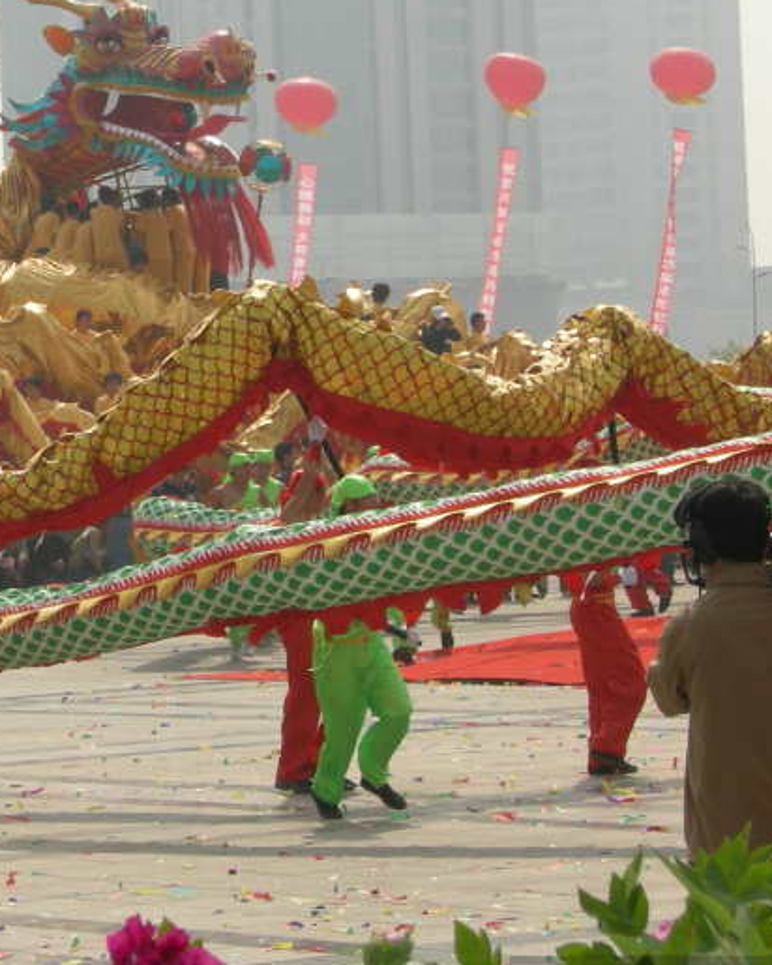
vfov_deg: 9.6
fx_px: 5712
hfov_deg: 7.7
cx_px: -28
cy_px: 292
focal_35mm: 200
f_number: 6.5
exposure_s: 1/478
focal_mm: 21.5
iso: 86
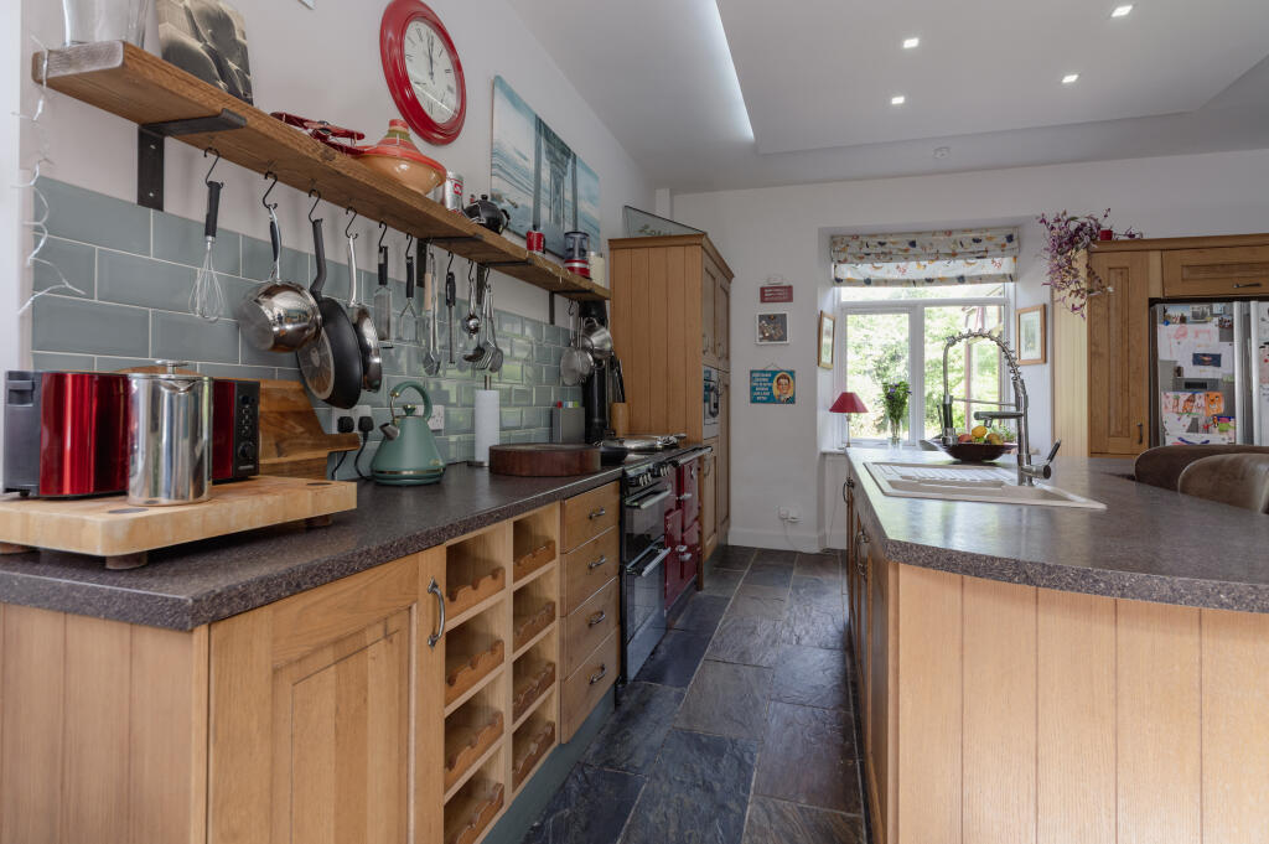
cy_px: 422
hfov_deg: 93.3
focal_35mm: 17
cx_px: 634
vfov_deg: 70.3
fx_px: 599
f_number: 8
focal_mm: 17
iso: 400
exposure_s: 1/30
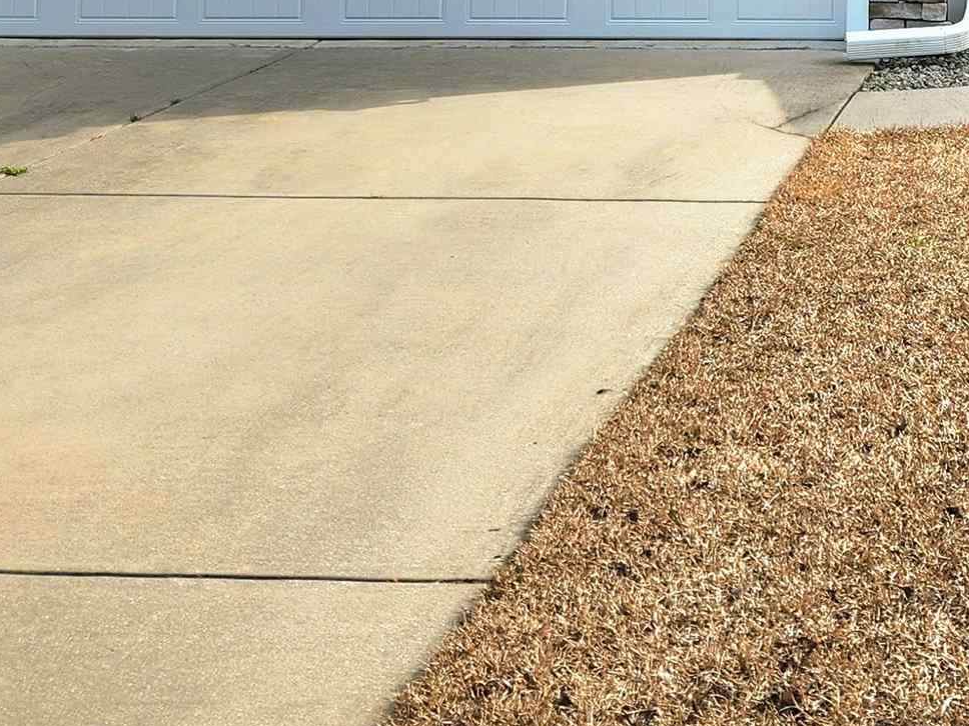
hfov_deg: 25.1
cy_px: -404
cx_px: 1019
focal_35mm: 73
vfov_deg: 17.8
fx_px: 2043
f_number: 1.8
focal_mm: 5.4
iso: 20
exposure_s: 1/3333
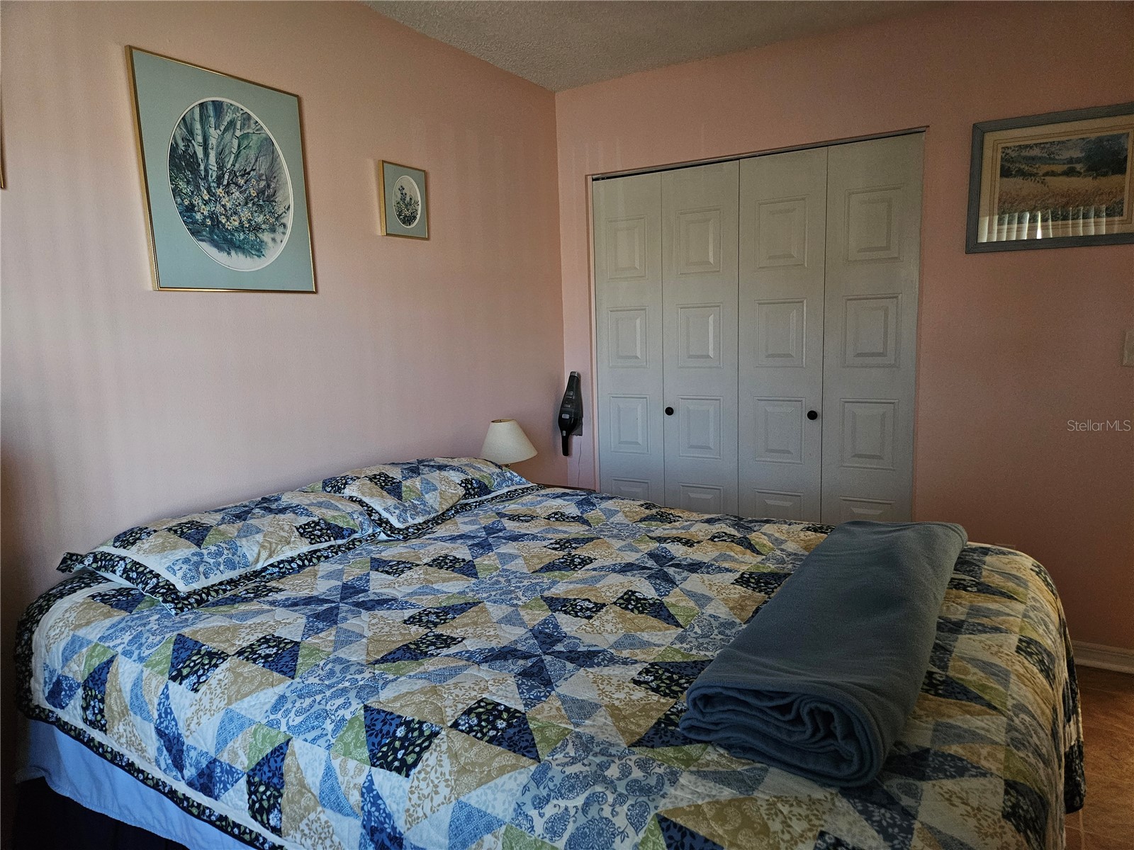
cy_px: 425
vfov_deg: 58.9
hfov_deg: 73.9
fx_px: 753
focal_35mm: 23
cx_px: 567
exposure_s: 1/24
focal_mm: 5.4
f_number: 1.8
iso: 800
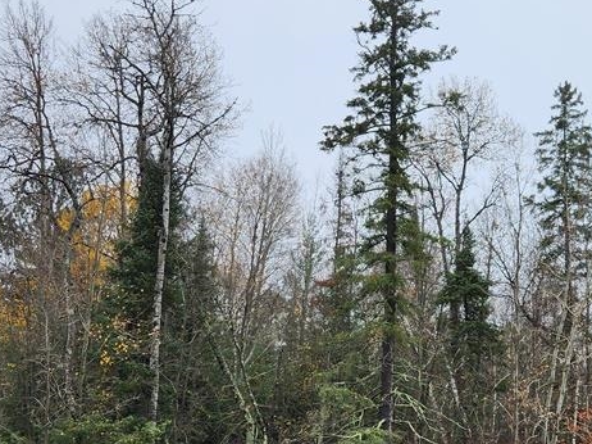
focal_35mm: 51
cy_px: 240
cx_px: 356
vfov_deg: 28.5
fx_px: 872
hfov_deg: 37.4
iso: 20
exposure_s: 1/467
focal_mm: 5.4
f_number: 1.8
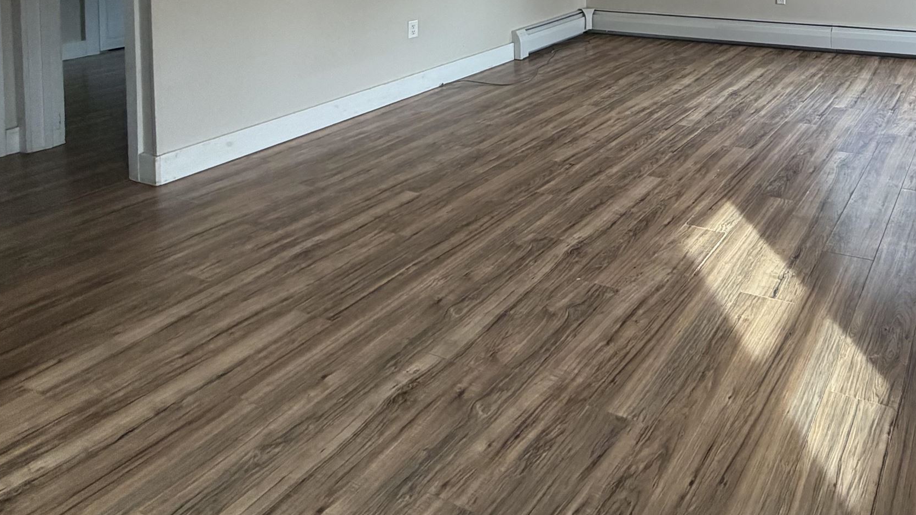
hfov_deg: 61.3
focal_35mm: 28
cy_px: -101
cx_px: 754
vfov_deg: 33.7
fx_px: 680
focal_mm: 2.22
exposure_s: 1/120
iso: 250
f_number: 2.2
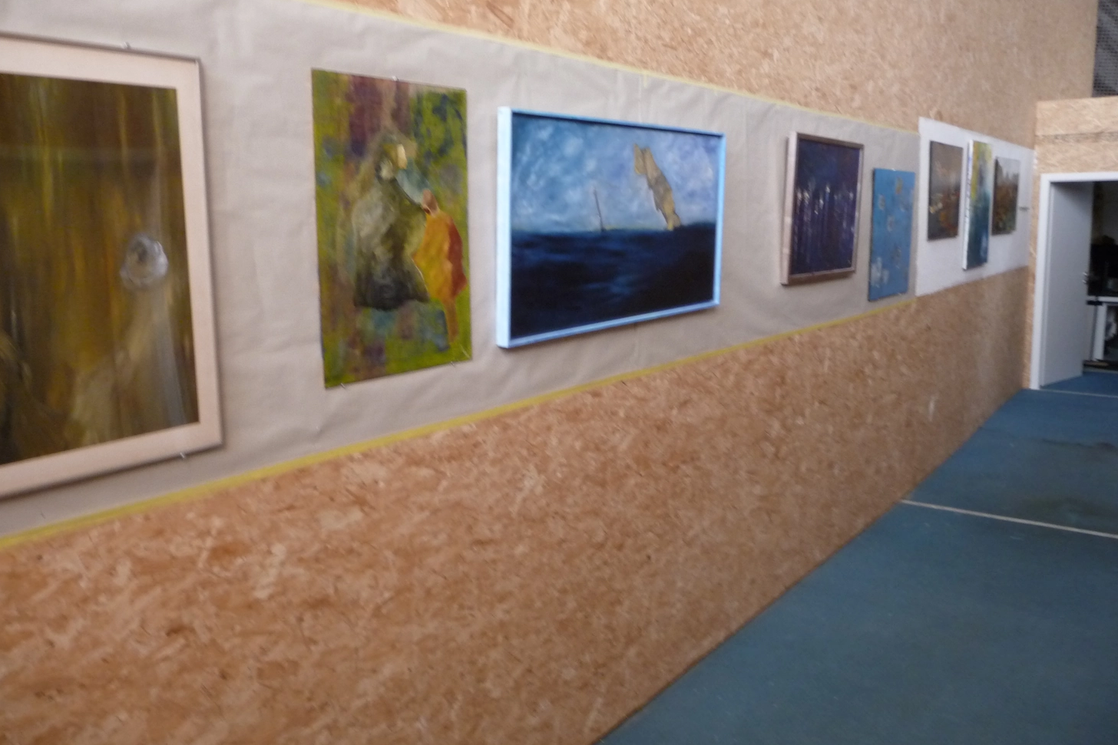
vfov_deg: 43.6
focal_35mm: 30
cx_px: 569
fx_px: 932
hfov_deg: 61.9
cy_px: 349
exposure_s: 1/30
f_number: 3.3
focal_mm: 4.7
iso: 320
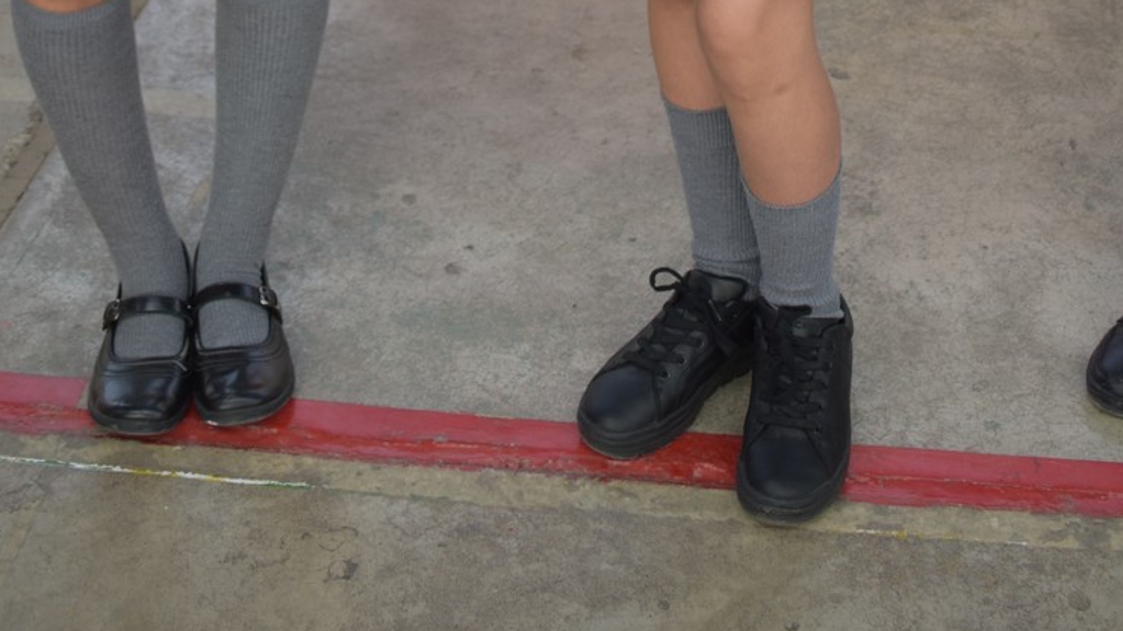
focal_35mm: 73
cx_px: 661
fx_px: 2175
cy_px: -469
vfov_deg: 14.7
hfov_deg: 28.9
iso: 200
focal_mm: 23
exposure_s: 1/250
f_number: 3.8
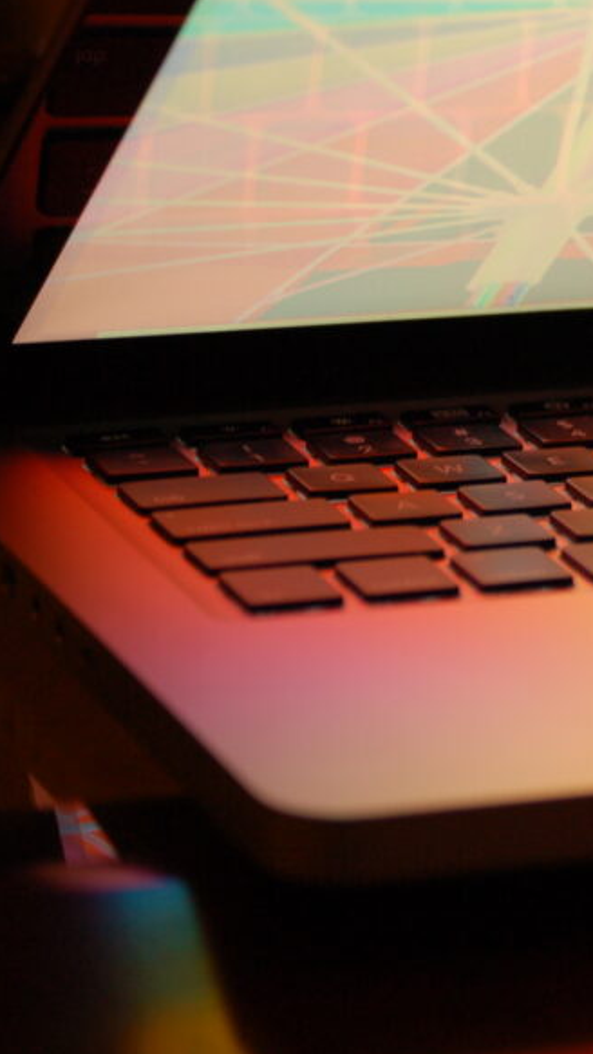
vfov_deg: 12.6
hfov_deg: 7.0
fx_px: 4779
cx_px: 918
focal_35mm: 171
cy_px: 447
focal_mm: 62
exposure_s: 1/15
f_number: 4.2
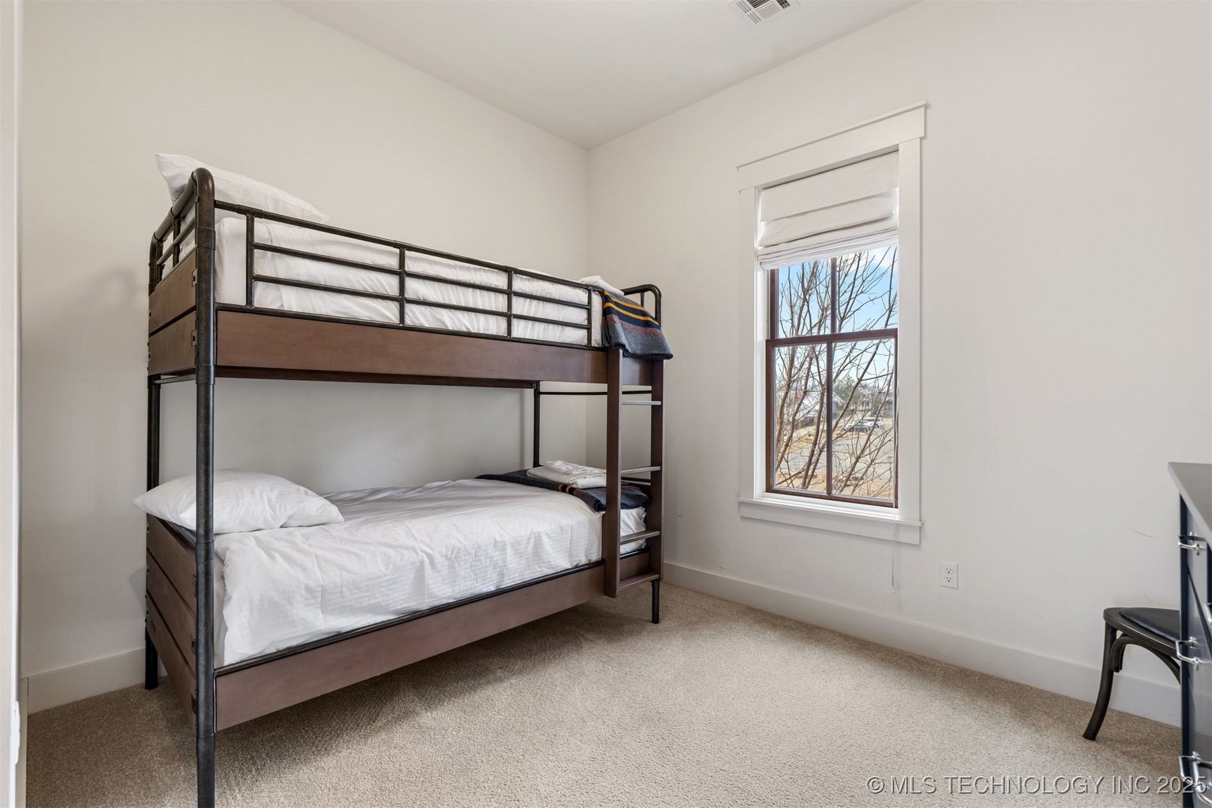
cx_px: 606
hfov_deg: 96.7
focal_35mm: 16
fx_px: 539
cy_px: 404
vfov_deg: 73.7
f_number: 8
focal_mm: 16
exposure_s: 1/1.67
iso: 100
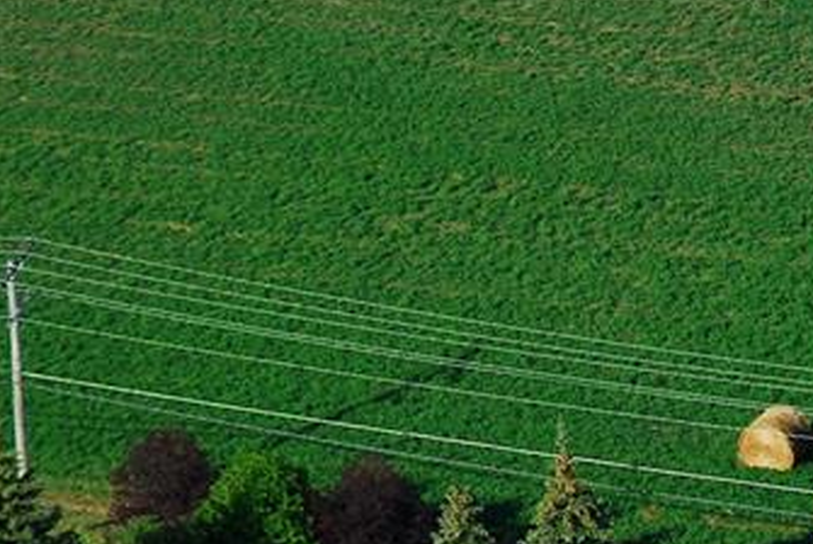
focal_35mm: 468
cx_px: 769
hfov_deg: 4.4
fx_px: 10578
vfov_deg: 2.9
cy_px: 781
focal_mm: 102
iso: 160
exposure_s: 1/500
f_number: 5.6
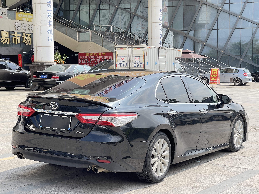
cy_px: 97
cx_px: 130
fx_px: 479
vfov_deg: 22.9
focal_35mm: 64
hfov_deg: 30.3
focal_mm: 7.5
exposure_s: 1/504
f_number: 2.2
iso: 20
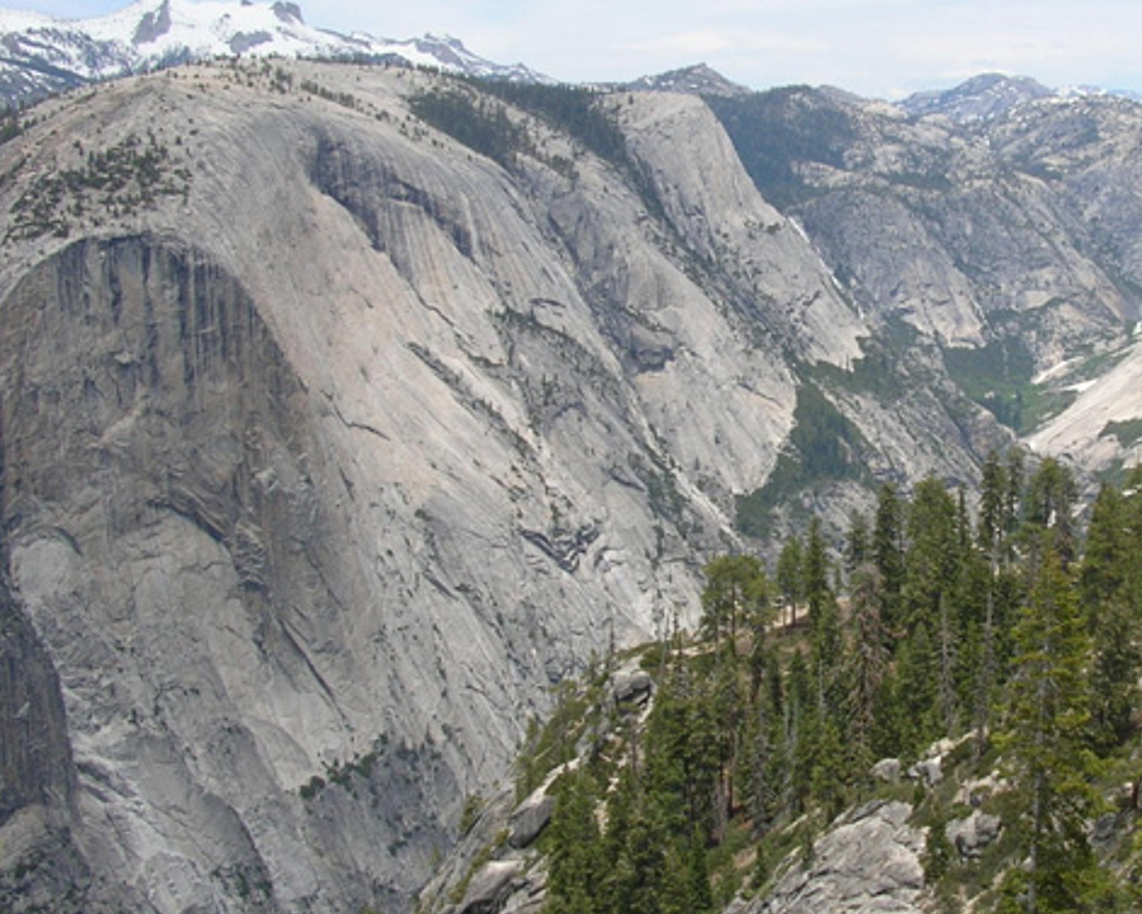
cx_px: 875
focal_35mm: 58
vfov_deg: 26.2
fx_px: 1961
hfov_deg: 31.8
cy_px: 474
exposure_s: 1/335
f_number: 5.6
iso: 50
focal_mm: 5.8
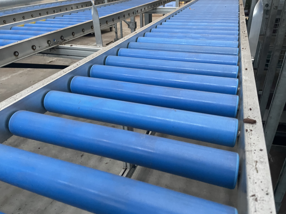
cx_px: 143
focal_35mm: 26
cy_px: 107
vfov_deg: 53.1
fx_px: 215
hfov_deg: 67.3
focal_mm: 4.2
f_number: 1.6
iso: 500
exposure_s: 1/33
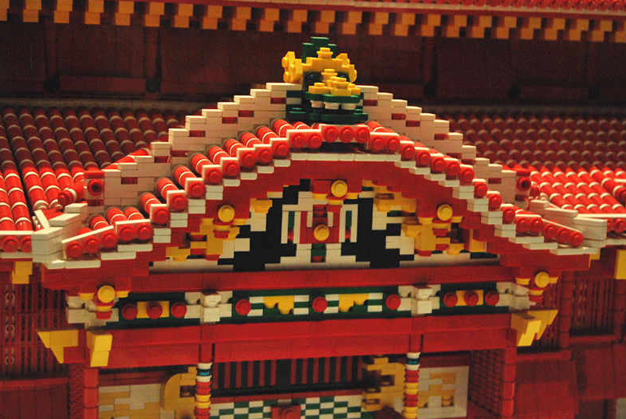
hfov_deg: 24.0
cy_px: 213
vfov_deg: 16.2
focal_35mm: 85
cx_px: 313
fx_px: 1471
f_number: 5.6
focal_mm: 55
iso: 800
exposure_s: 1/15
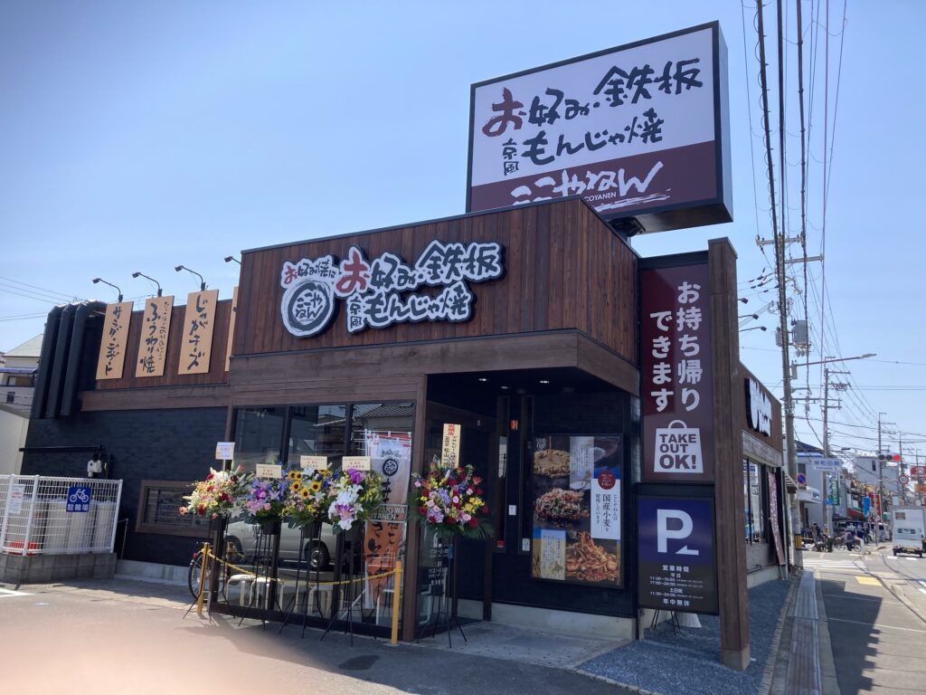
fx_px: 749
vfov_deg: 49.7
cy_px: 348
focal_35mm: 28
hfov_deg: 63.4
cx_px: 463
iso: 20
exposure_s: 1/1869
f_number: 1.8
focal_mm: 3.99
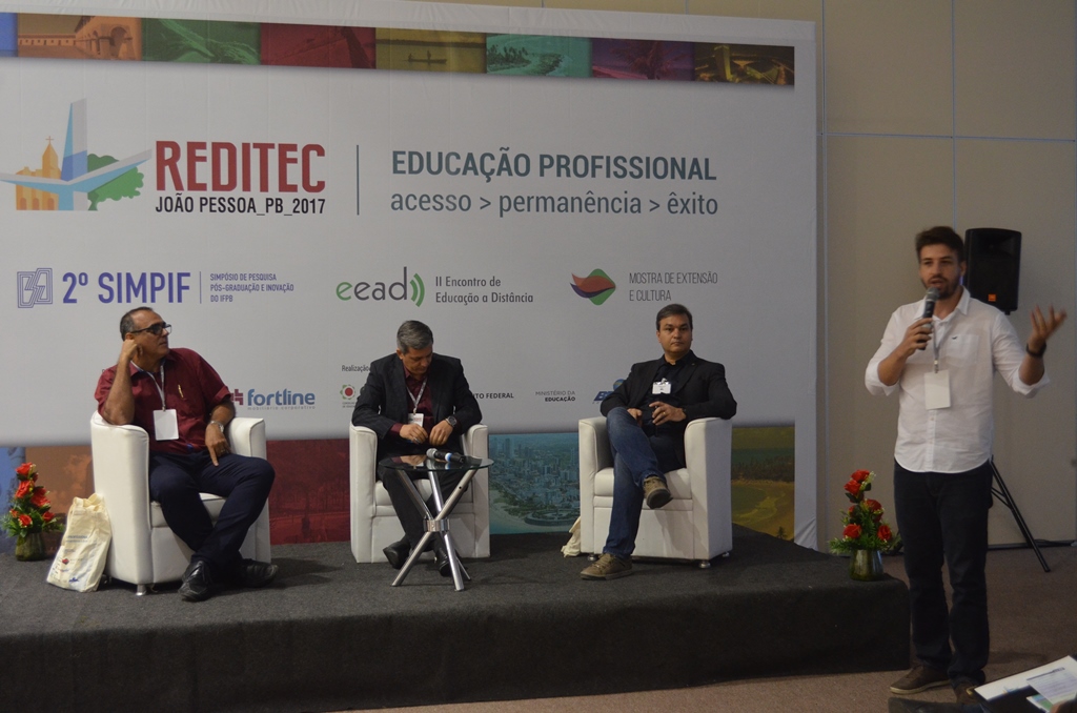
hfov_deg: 45.0
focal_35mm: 44
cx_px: 538
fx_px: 1299
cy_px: 356
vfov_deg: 30.7
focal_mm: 29
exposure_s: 1/30
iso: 1600
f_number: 4.5
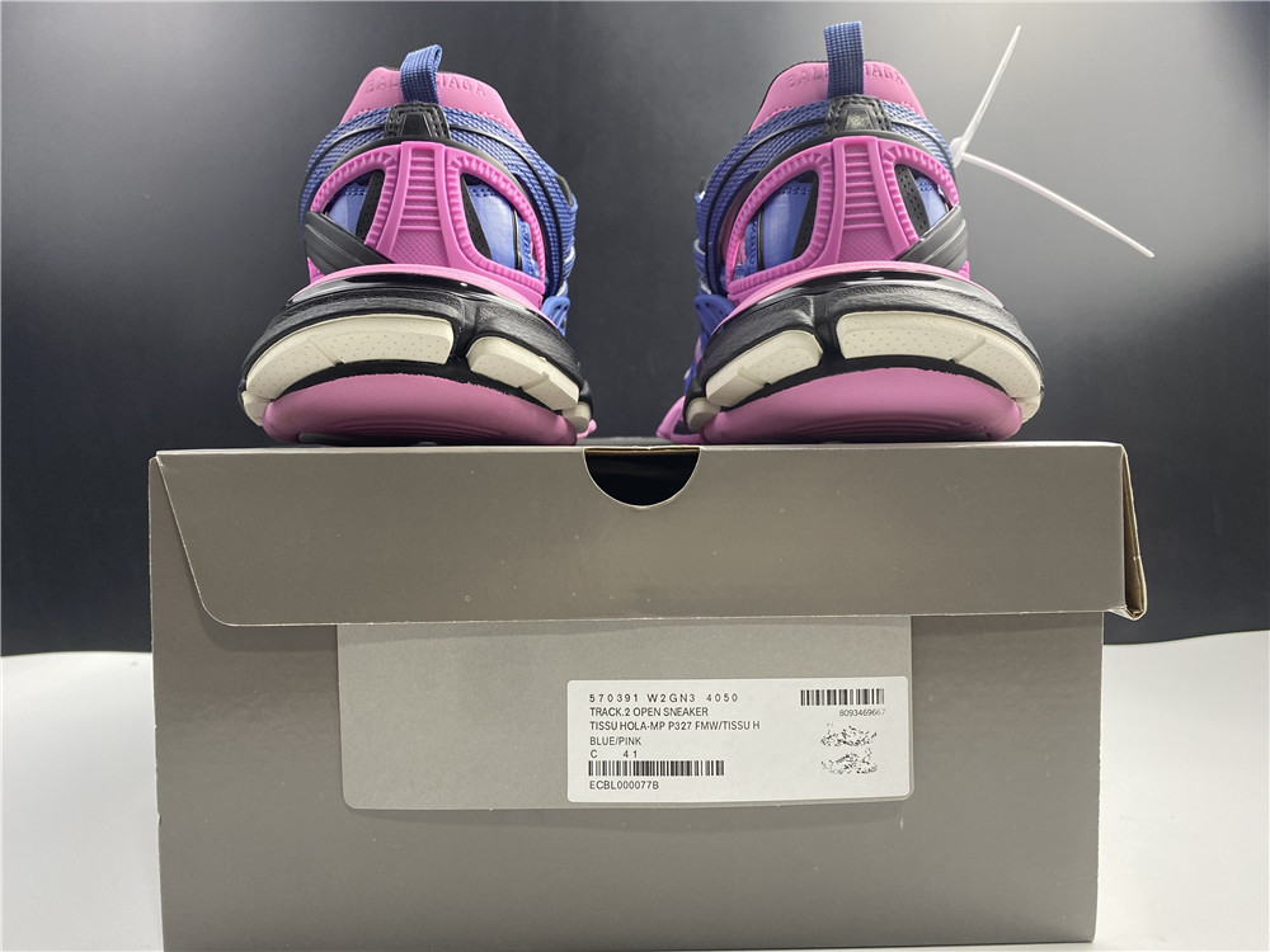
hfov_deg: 67.3
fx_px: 954
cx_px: 635
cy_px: 476
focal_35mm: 26
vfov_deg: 53.1
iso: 125
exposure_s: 1/87
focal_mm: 4.25
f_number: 1.8
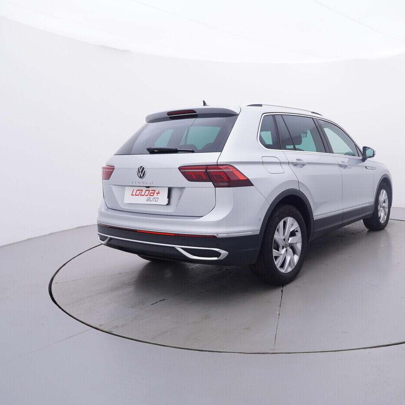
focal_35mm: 30
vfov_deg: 54.6
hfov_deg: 52.8
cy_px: 196
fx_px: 393
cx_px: 289
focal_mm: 15
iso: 200
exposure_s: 1/80
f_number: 5
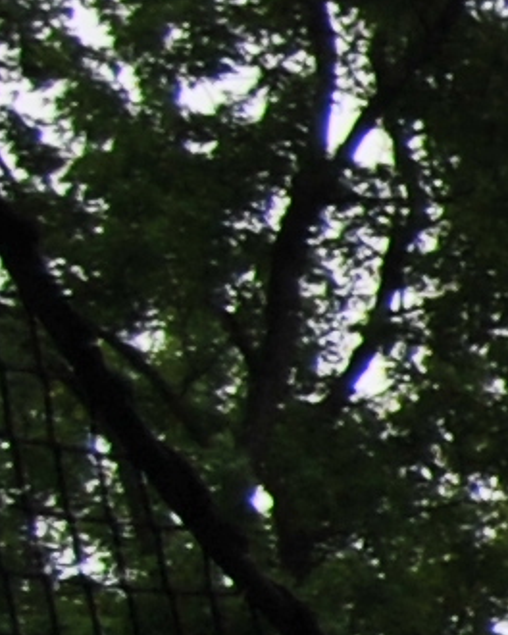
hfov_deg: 4.0
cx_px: 3344
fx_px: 5600
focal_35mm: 298
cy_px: 735
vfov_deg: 6.5
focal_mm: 18
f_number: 4
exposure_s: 1/640
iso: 100
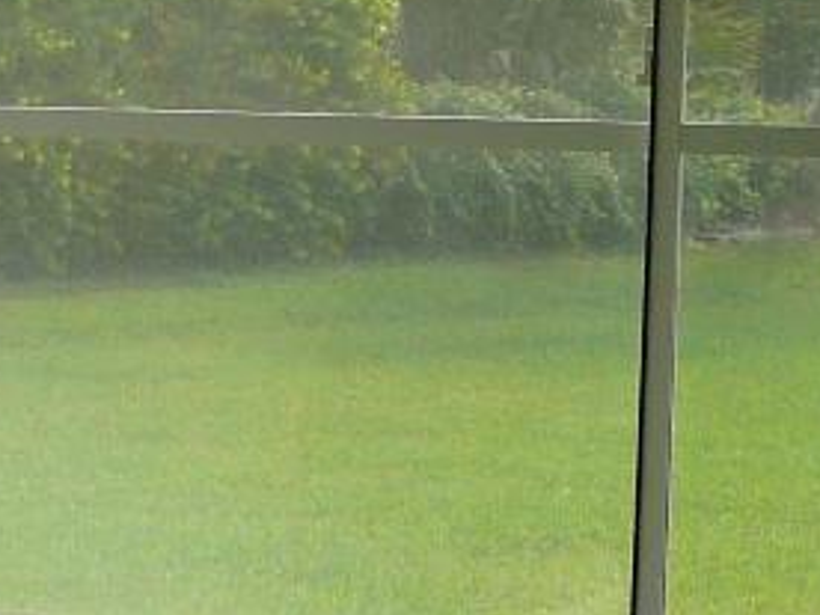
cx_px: 0
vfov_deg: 11.4
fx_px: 3080
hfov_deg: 14.9
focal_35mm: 130
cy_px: 336
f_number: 2.8
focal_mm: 5.2
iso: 80
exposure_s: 1/200
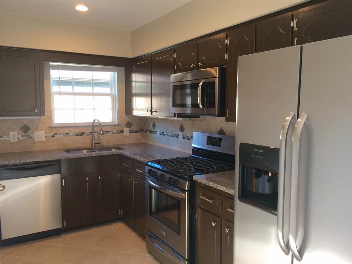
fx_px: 295
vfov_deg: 48.2
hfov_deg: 61.7
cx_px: 176
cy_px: 132
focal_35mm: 29
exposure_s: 1/30
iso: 40
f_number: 2.2
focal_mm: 4.15
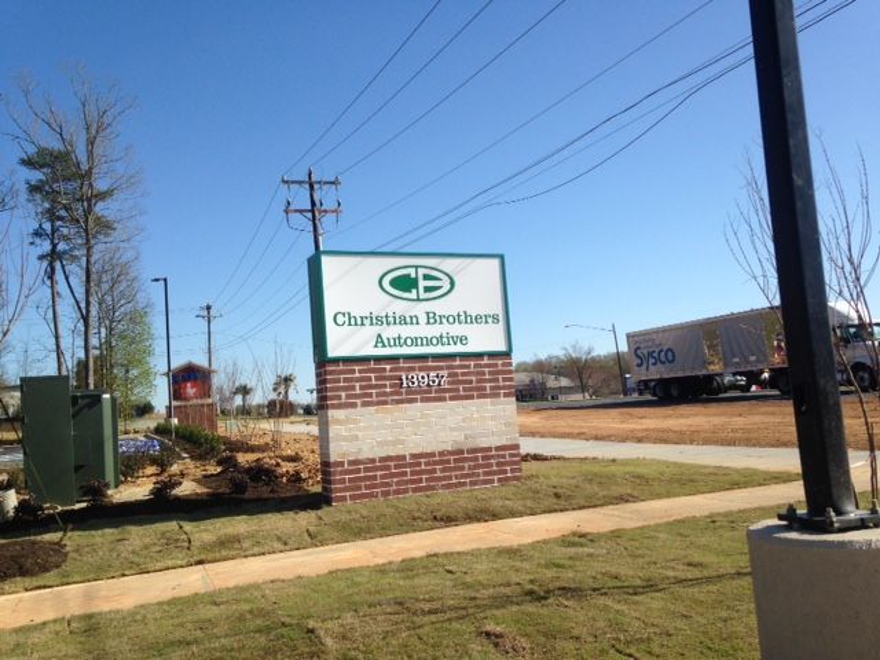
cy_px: 330
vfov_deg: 42.9
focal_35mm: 33
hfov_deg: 55.4
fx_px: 839
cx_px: 440
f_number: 2.4
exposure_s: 1/1869
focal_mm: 4.12
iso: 50
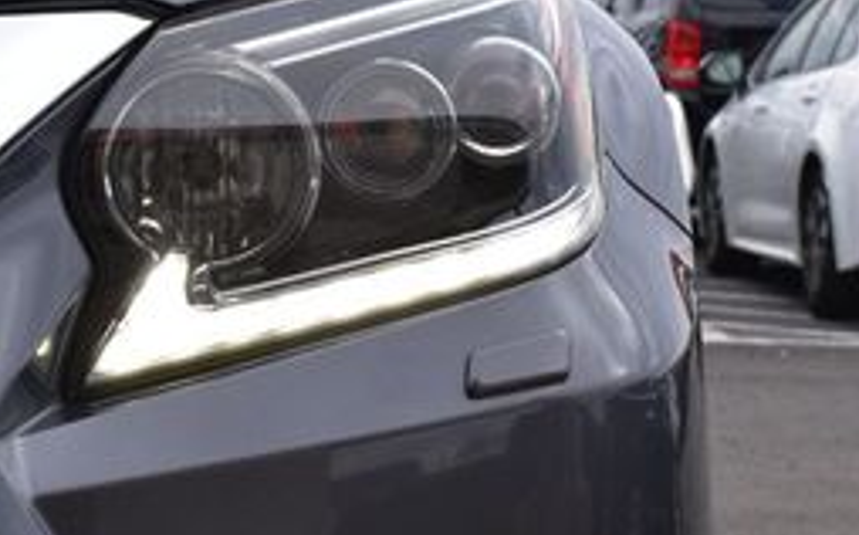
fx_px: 3787
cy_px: 173
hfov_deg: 12.9
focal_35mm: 162
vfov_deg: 8.1
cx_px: 267
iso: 400
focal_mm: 42
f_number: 11
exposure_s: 1/320
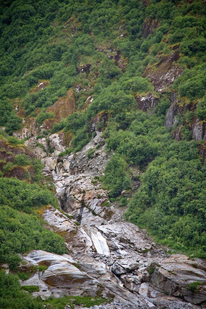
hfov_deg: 11.3
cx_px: 103
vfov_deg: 16.9
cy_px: 154
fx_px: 1039
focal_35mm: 121
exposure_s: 1/250
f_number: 4
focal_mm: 120
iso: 180
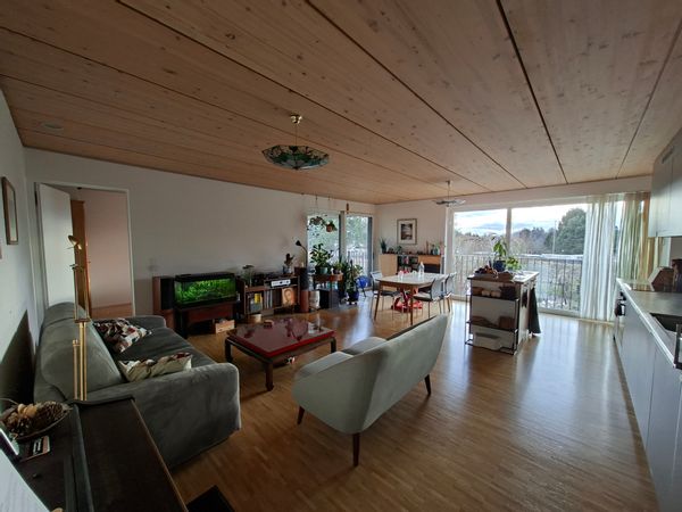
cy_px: 256
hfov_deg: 106.2
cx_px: 341
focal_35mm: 13
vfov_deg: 89.9
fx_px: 256
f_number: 2.2
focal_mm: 1.74
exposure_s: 1/40
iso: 125
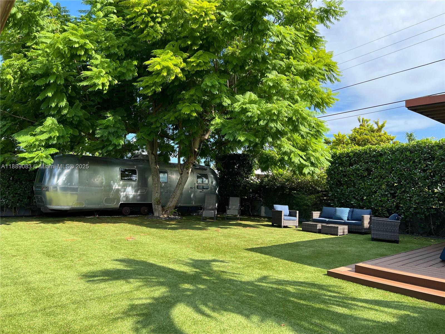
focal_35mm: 26
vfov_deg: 53.1
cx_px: 222
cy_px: 167
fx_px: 334
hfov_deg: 67.3
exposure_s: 1/1238
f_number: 1.5
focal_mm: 5.7
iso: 50
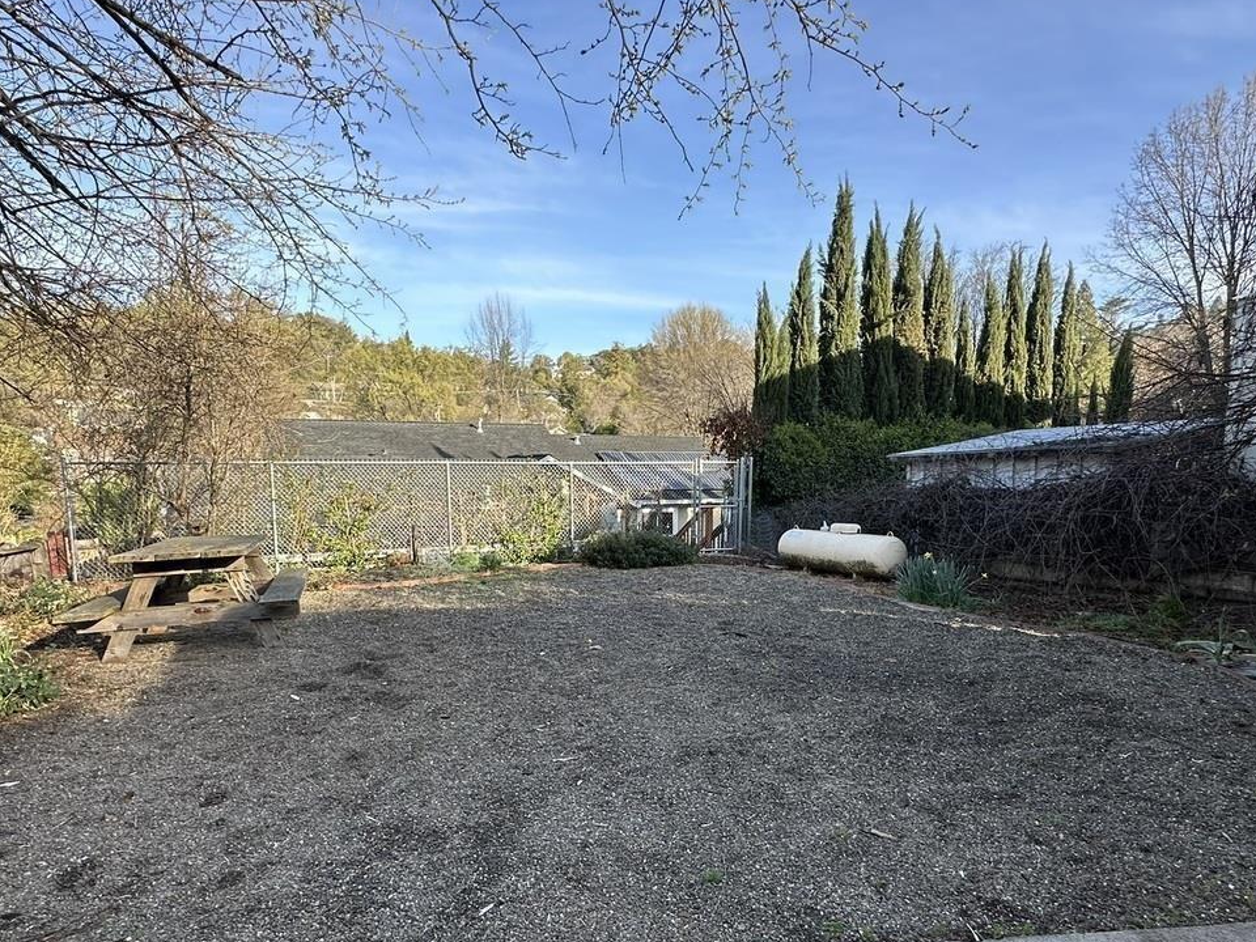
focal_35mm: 21
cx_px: 625
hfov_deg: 79.0
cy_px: 568
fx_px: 762
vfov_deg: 62.8
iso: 40
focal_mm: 2.22
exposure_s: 1/337
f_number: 2.2
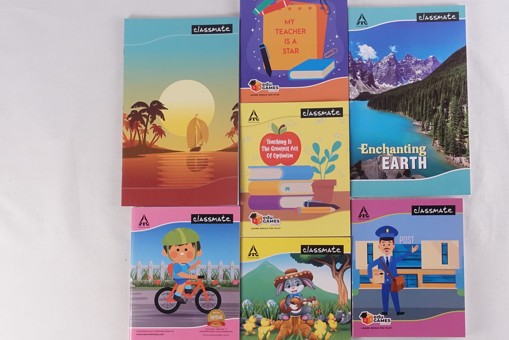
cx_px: 307
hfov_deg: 35.5
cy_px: 171
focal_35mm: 56
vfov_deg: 24.2
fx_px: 792
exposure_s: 1/1000
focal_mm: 13.53
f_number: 2.8
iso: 640
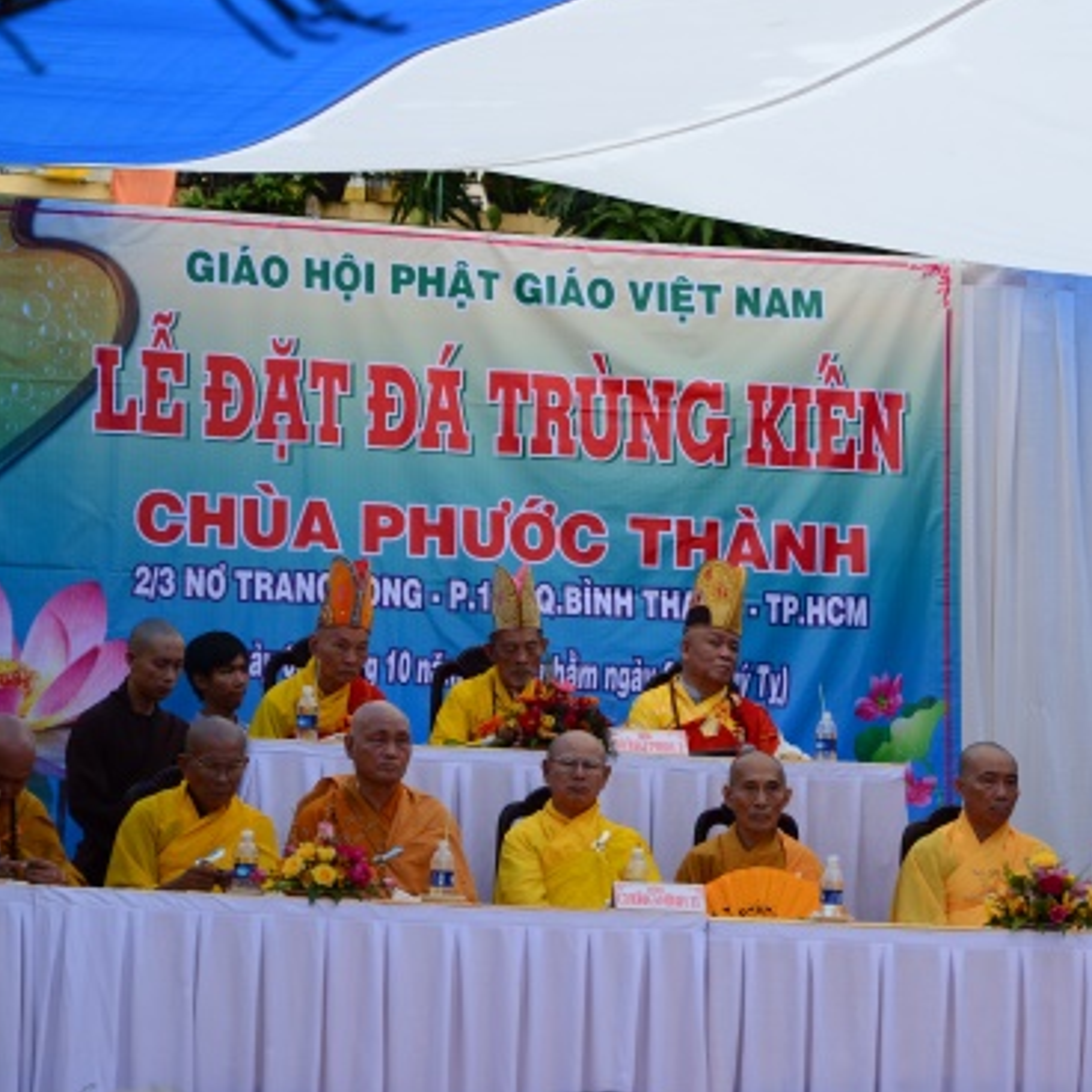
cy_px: 518
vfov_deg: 10.5
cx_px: 831
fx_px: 5915
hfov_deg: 10.5
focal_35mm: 166
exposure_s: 1/640
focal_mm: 75
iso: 500
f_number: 6.3
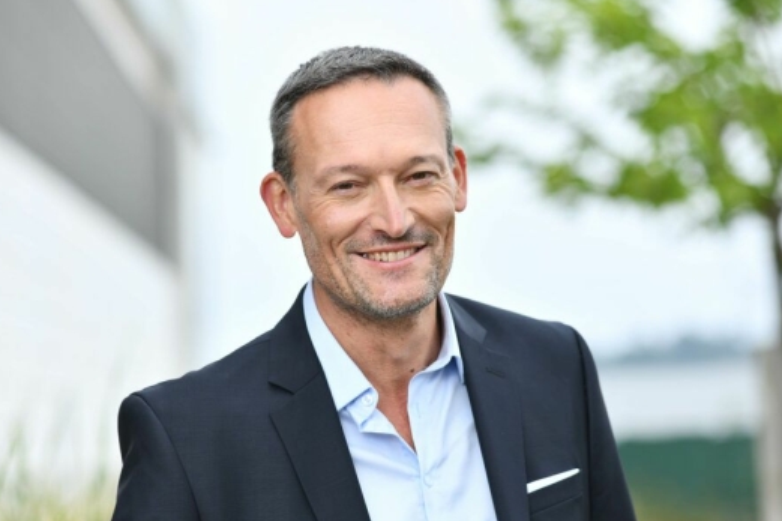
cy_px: 291
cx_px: 368
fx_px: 3626
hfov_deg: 12.3
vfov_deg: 8.2
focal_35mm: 167
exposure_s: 1/200
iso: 64
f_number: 5
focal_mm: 145
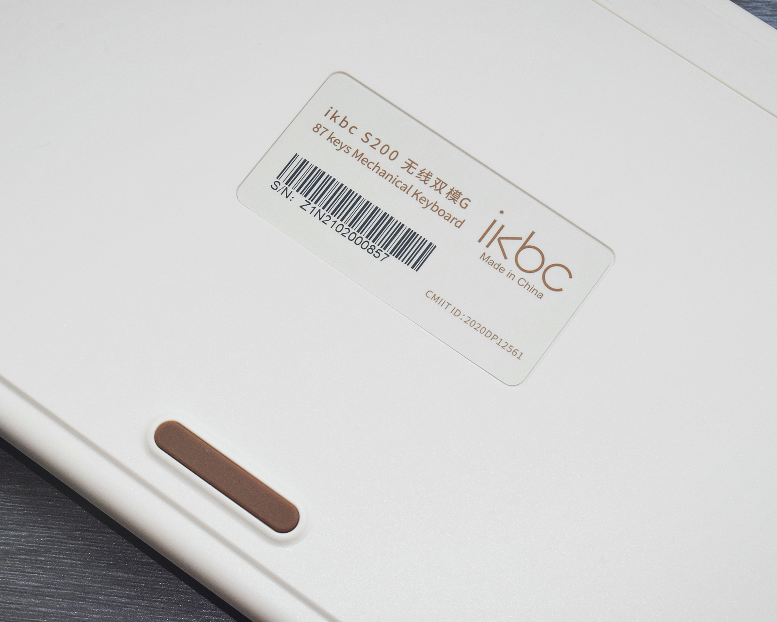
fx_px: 2222
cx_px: 386
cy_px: 306
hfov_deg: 19.8
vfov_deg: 15.9
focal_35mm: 97
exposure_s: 1/200
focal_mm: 55
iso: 3200
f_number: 18
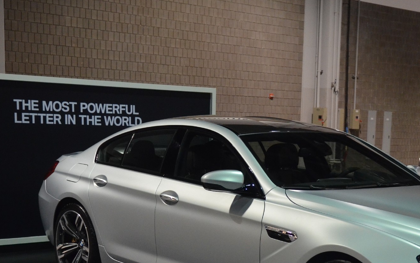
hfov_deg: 29.4
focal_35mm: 69
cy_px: 239
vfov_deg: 18.5
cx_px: 302
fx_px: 790
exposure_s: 1/50
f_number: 2.8
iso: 1600
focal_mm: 24
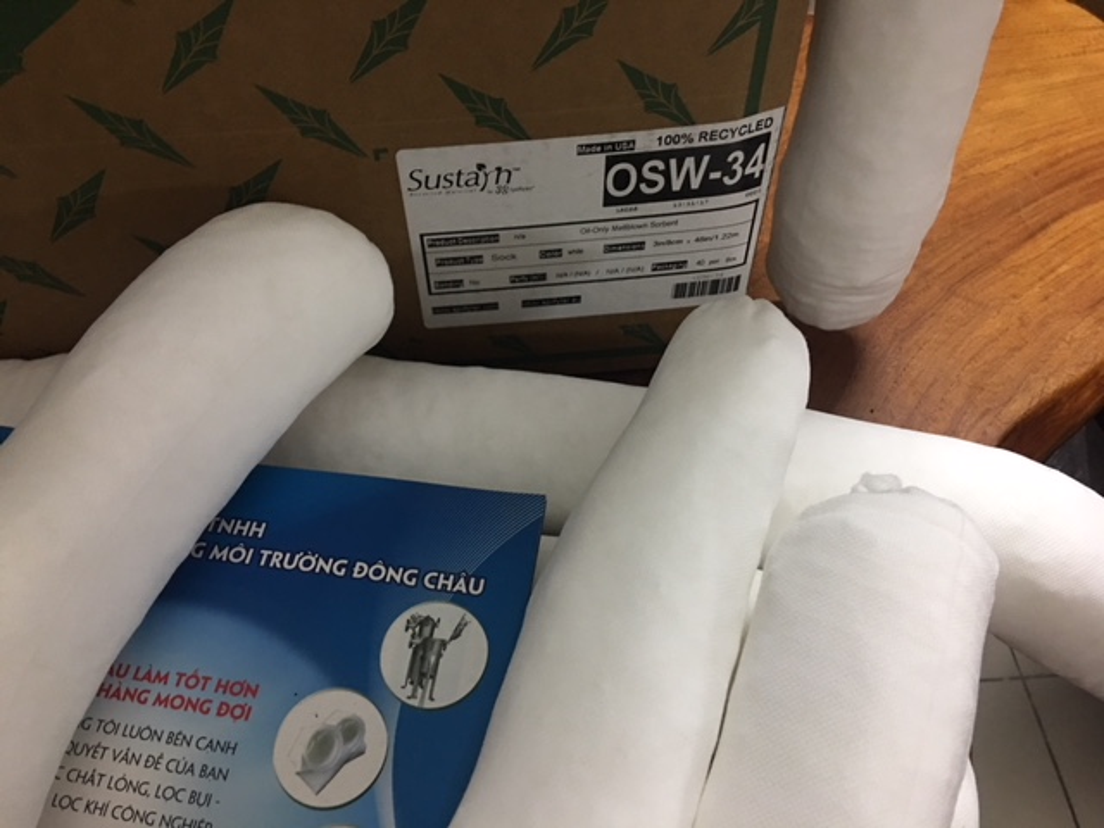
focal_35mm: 29
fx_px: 925
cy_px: 414
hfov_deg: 61.7
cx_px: 552
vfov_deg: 48.2
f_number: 2.2
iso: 100
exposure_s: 1/8
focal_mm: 4.15
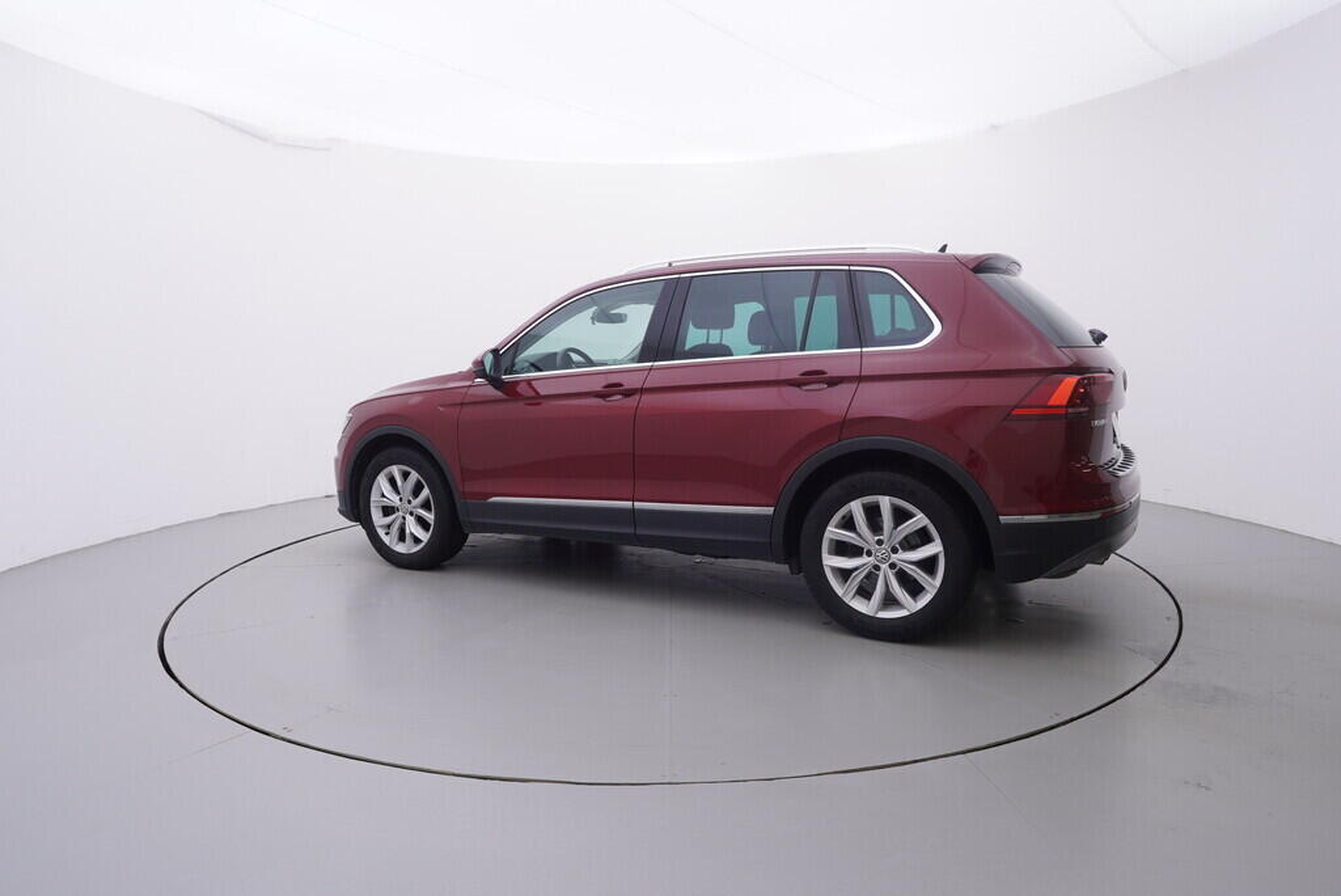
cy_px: 448
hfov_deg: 77.3
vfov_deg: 56.2
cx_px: 670
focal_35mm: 22
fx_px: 839
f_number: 5
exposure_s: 1/80
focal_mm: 15
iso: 200
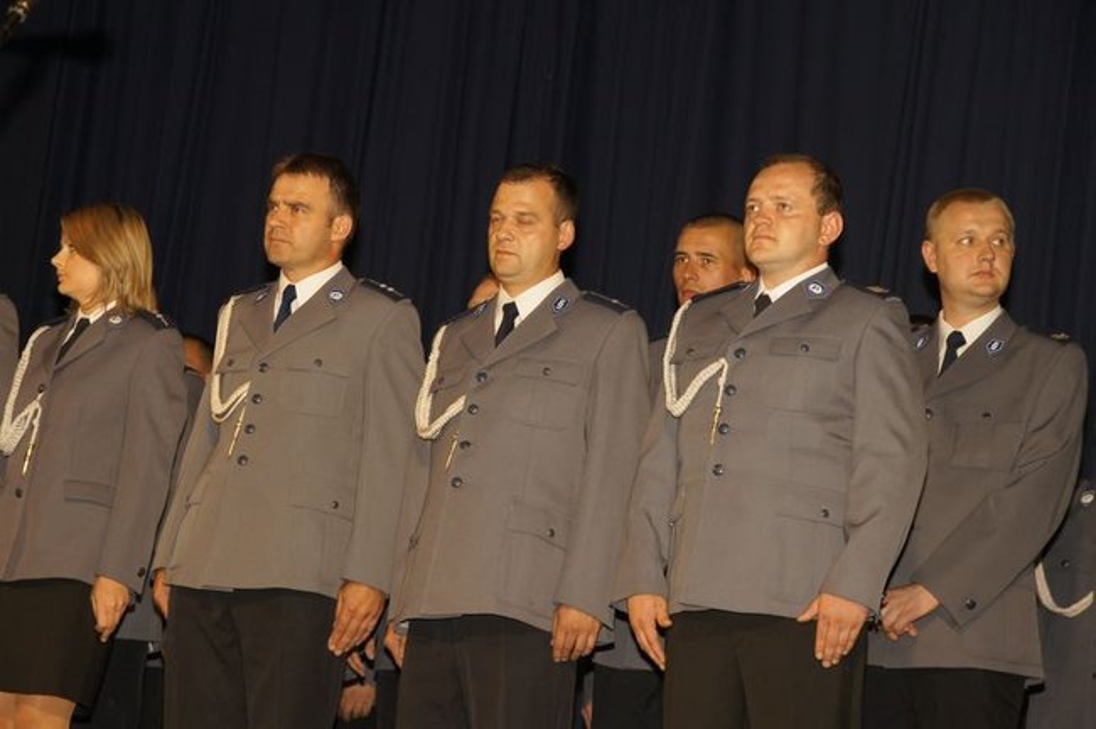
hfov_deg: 19.5
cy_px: 364
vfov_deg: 13.0
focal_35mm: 105
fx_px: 3193
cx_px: 548
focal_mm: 70
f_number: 5.6
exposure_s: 1/125
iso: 400
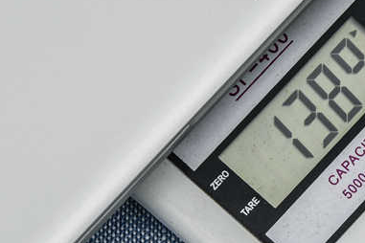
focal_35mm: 331
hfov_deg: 6.2
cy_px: 93
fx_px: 3356
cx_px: 313
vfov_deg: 4.2
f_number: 16
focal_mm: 105
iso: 320
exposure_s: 1/160
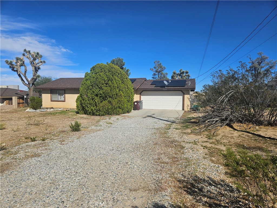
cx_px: 138
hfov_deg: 73.9
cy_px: 104
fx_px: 184
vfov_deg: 58.9
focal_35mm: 23
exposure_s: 1/4131
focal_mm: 5.4
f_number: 1.8
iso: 25
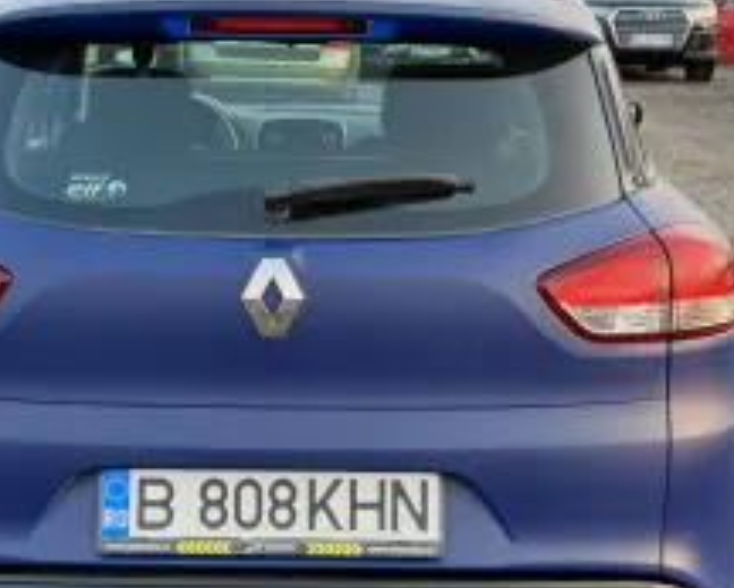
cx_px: 279
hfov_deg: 24.4
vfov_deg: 19.6
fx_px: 1695
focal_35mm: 78
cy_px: 364
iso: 100
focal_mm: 6.76
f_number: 1.78
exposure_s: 1/98
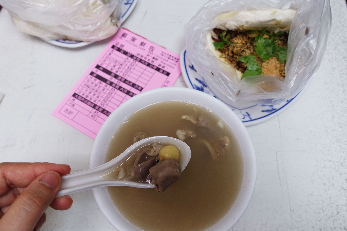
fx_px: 308
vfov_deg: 41.1
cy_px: 116
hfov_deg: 58.7
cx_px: 174
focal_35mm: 32
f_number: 2.8
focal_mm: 11.69
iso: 125
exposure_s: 1/50
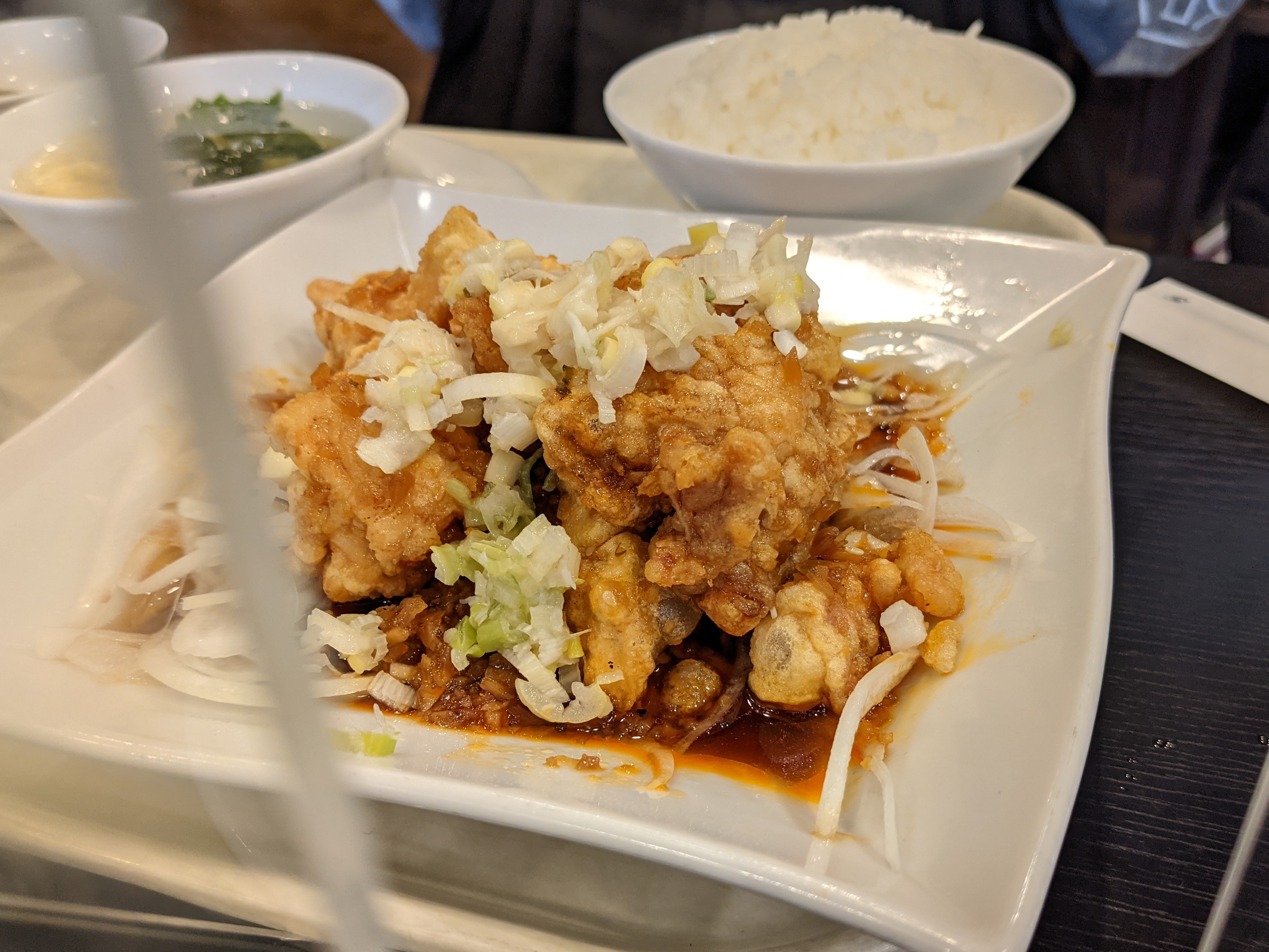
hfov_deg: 55.3
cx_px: 690
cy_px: 538
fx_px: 1210
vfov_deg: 42.9
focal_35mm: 33
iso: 85
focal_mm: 4.38
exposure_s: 1/25
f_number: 1.73
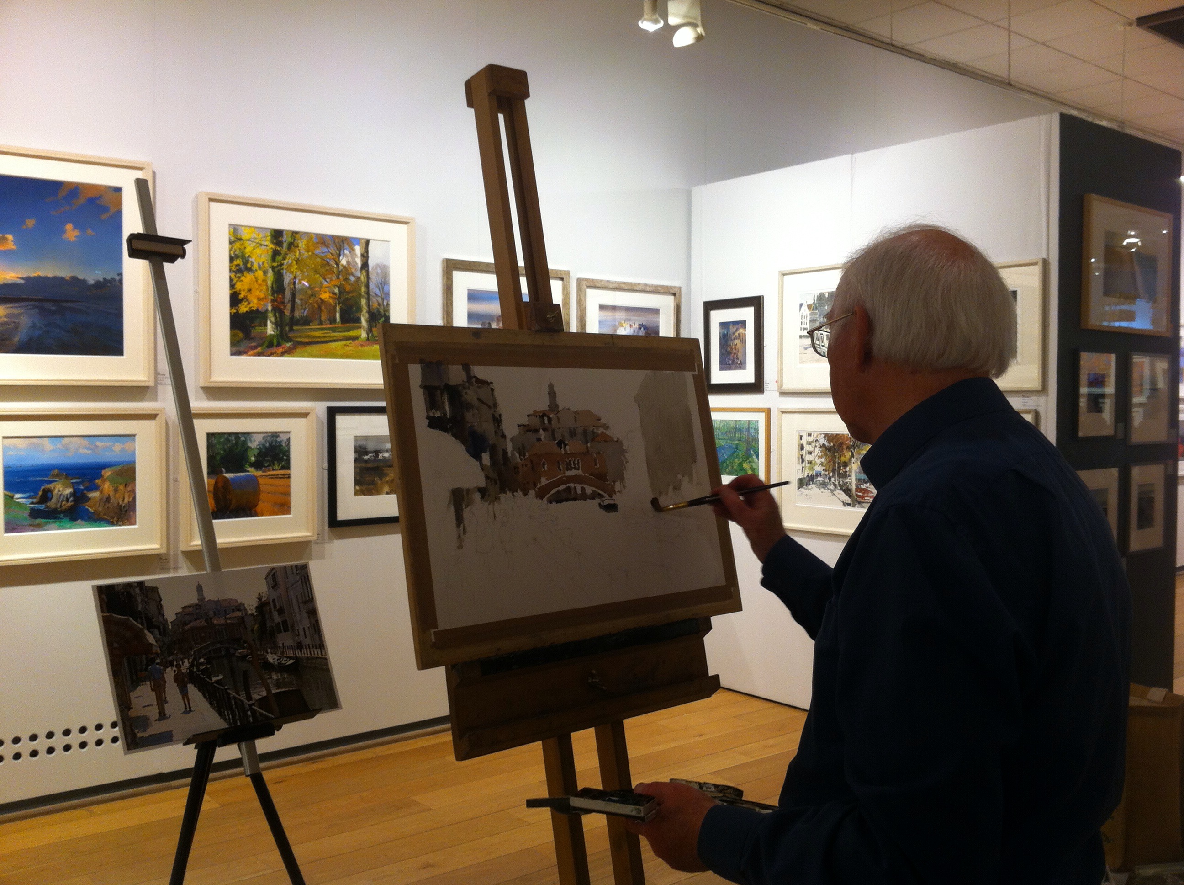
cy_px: 442
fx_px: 1195
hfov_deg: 52.7
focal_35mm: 35
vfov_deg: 40.6
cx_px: 592
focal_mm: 3.85
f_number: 2.8
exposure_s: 1/20
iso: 80
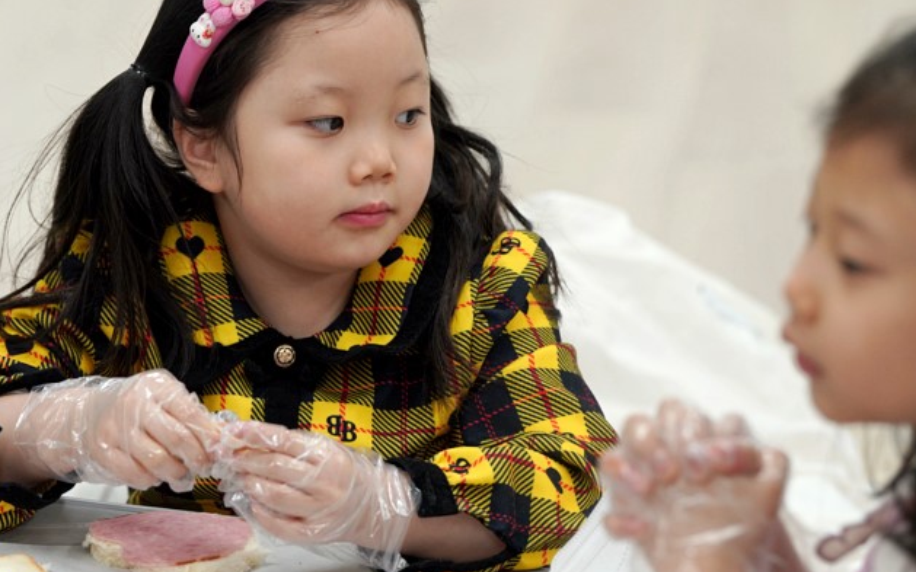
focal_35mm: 191
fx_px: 4768
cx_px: 294
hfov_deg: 11.0
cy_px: 330
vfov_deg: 6.9
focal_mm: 131
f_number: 4
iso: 1250
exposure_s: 1/160
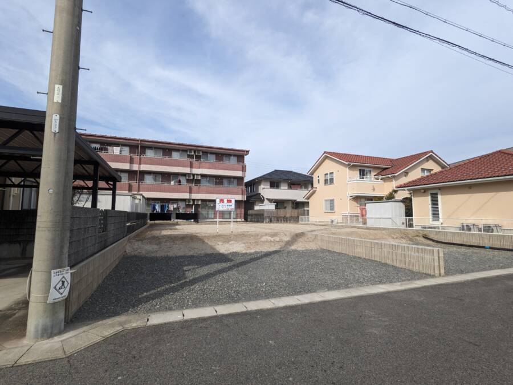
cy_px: 192
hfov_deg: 94.5
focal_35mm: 16
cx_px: 256
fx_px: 237
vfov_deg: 78.1
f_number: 2.2
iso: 40
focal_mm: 2.22
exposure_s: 1/961
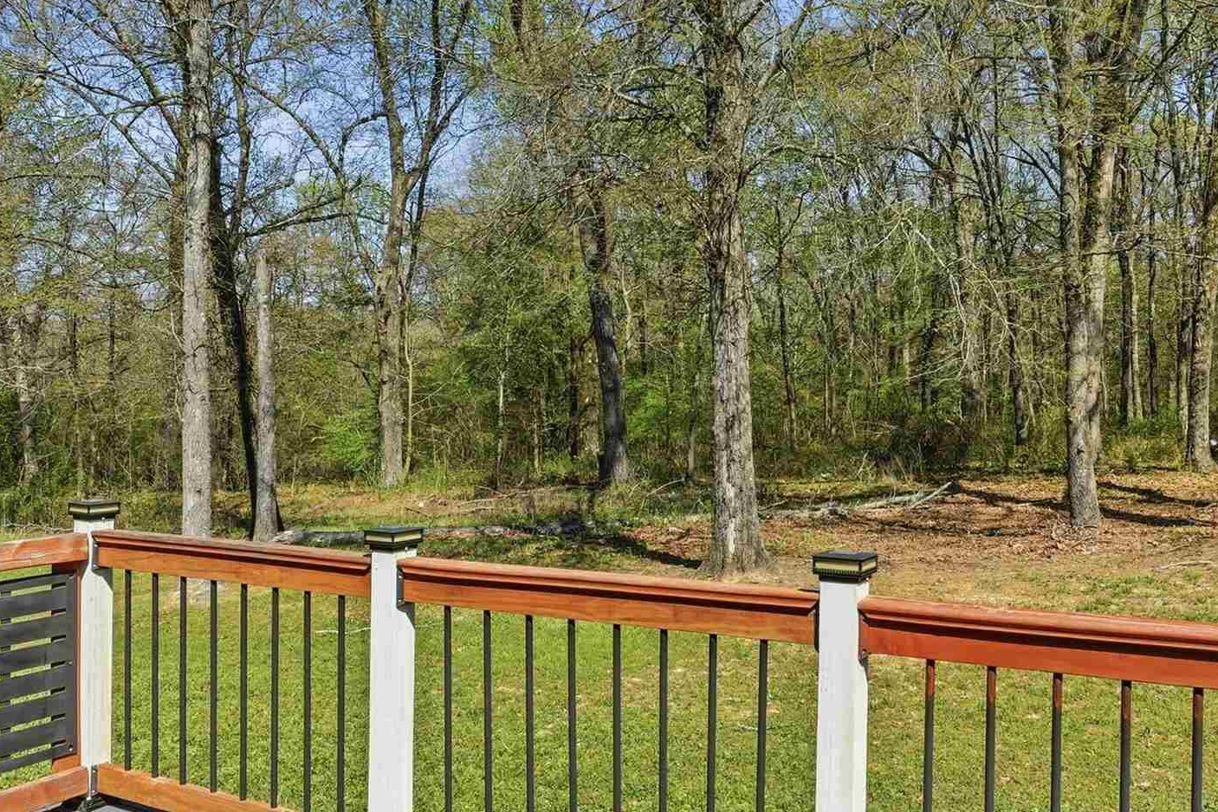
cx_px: 679
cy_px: 382
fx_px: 1083
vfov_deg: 41.1
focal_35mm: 32
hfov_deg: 58.6
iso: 320
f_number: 9
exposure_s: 1/2000
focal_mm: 10
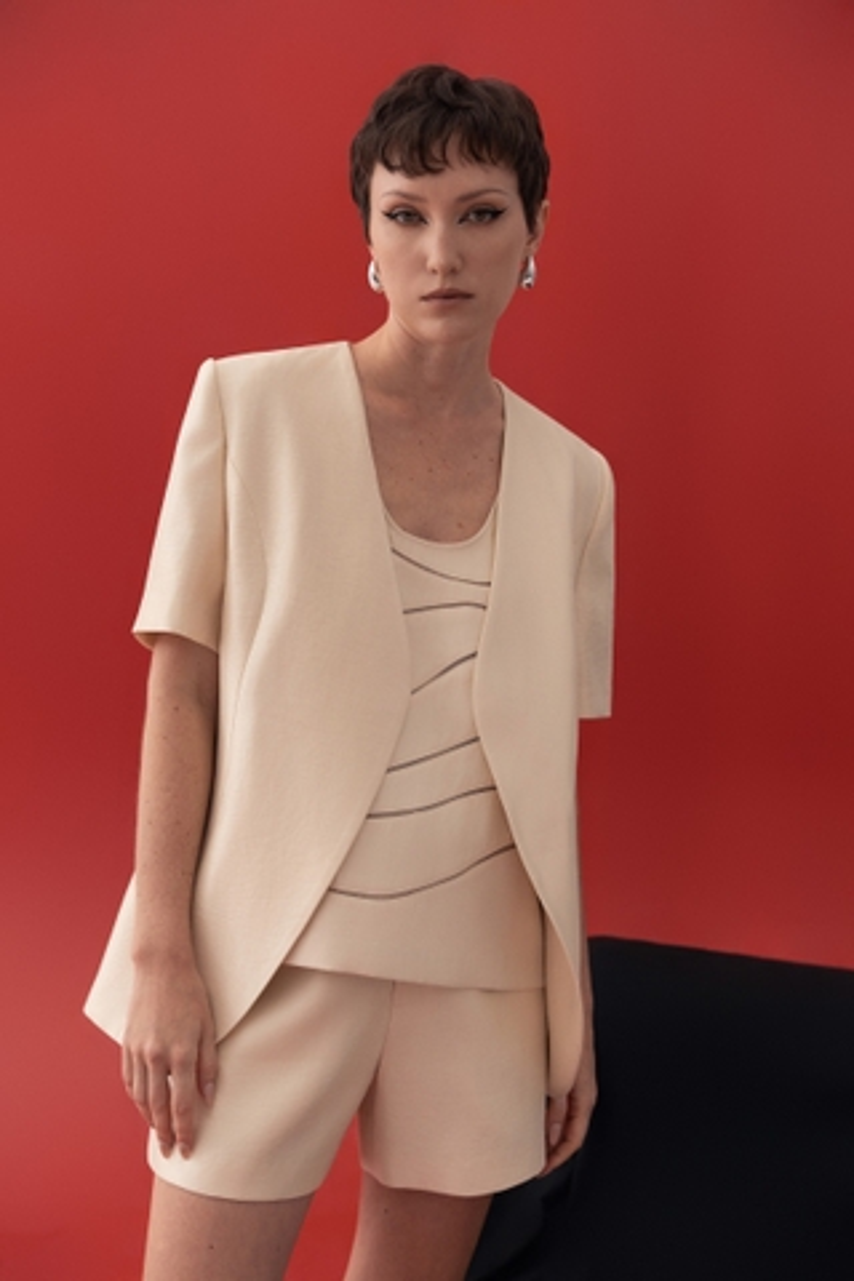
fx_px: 1957
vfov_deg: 36.2
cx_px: 427
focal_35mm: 55
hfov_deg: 24.6
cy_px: 640
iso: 250
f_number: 5.6
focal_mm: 55
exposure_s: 1/160
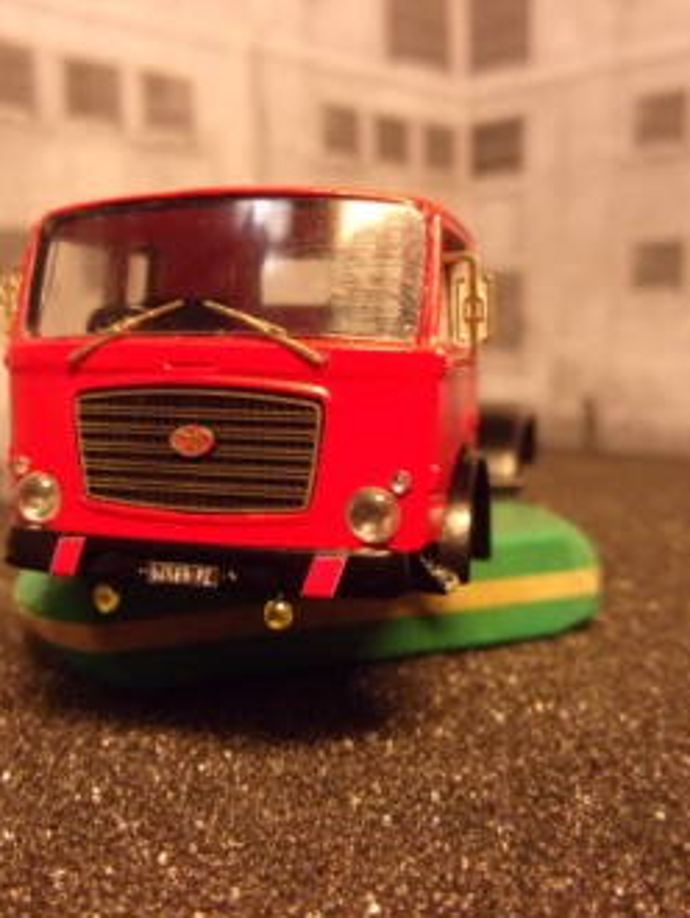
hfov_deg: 37.6
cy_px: 465
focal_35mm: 38
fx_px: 1009
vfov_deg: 48.9
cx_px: 264
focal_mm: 5.1
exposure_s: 1/34
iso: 400
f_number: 3.9
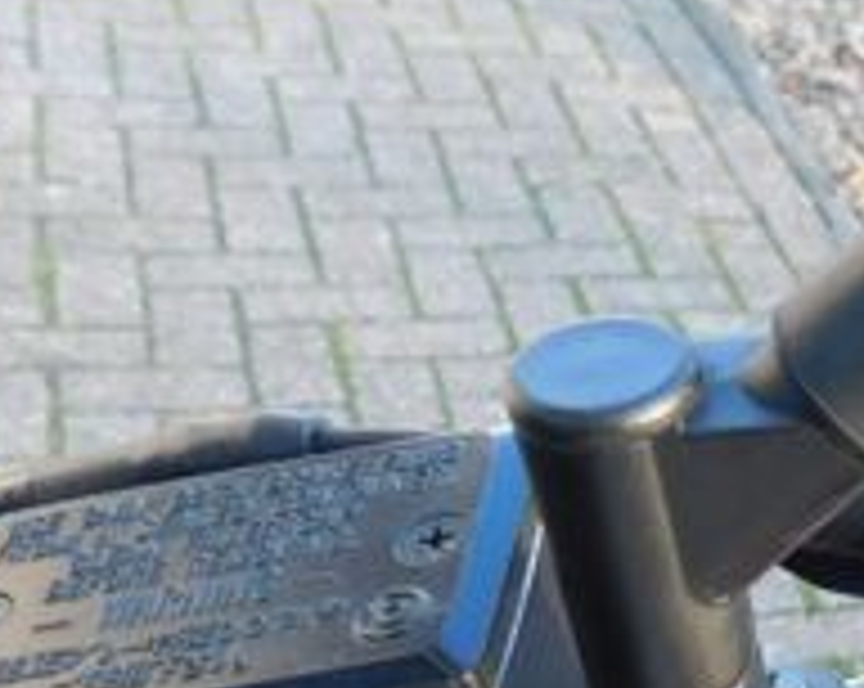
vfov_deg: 18.6
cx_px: 1233
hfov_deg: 21.9
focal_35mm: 75
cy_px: 958
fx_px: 1915
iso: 125
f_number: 3
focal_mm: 4
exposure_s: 1/50
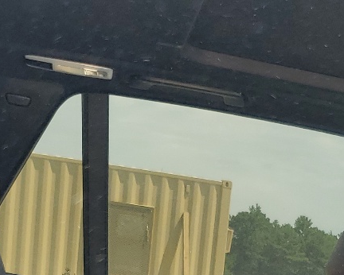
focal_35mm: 94
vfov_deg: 14.6
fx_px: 957
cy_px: 473
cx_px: 283
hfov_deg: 20.1
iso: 50
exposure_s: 1/156
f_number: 1.5
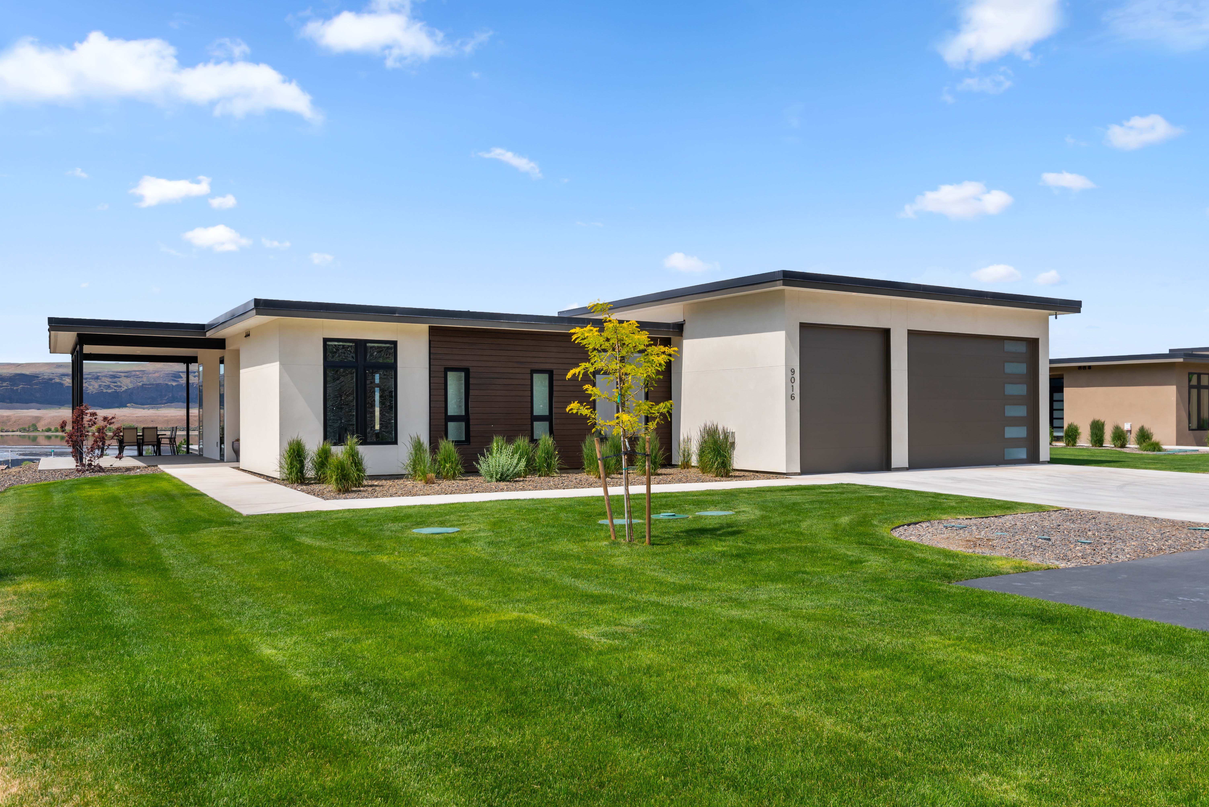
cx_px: 604
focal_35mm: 26
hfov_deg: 69.4
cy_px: 404
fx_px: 873
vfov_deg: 49.6
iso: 100
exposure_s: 1/640
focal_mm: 26
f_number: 8
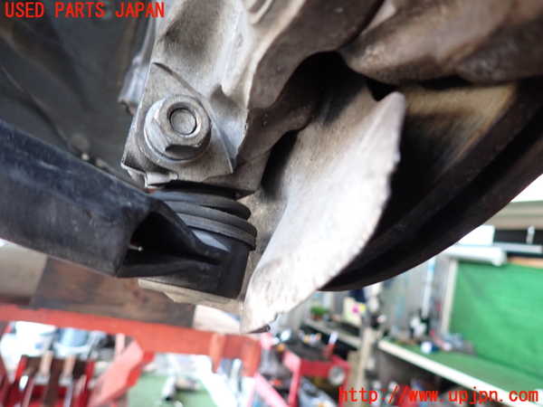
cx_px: 272
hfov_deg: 69.4
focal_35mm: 25
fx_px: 392
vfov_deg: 54.9
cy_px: 204
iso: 250
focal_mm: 4.5
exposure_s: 1/30
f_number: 2
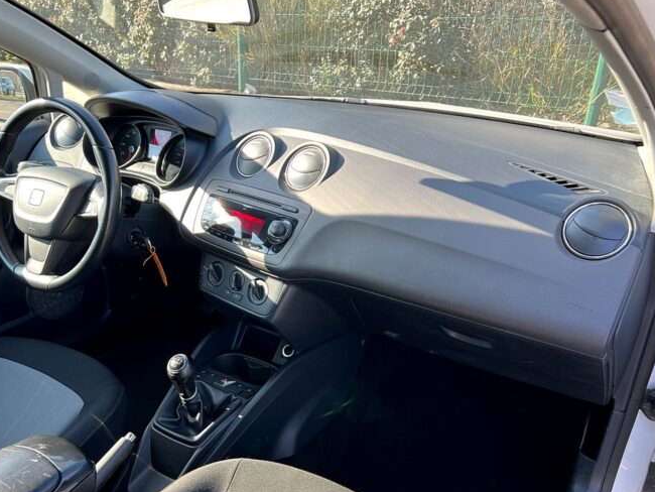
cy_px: 297
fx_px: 606
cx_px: 276
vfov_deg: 43.9
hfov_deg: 56.5
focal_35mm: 32
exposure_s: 1/218
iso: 40
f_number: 1.5
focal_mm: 5.7
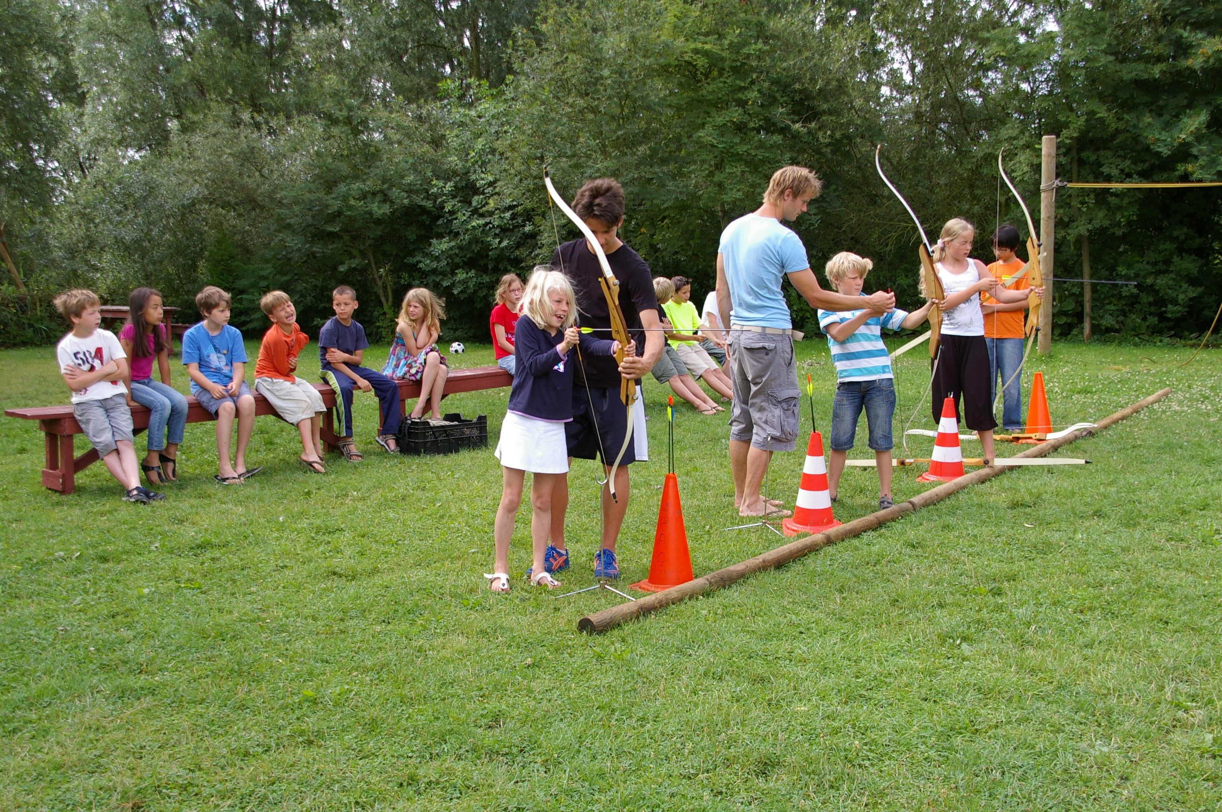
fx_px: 1323
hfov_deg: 49.6
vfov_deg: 34.1
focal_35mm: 39
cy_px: 406
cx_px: 611
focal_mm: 26
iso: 200
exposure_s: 1/125
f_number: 6.7
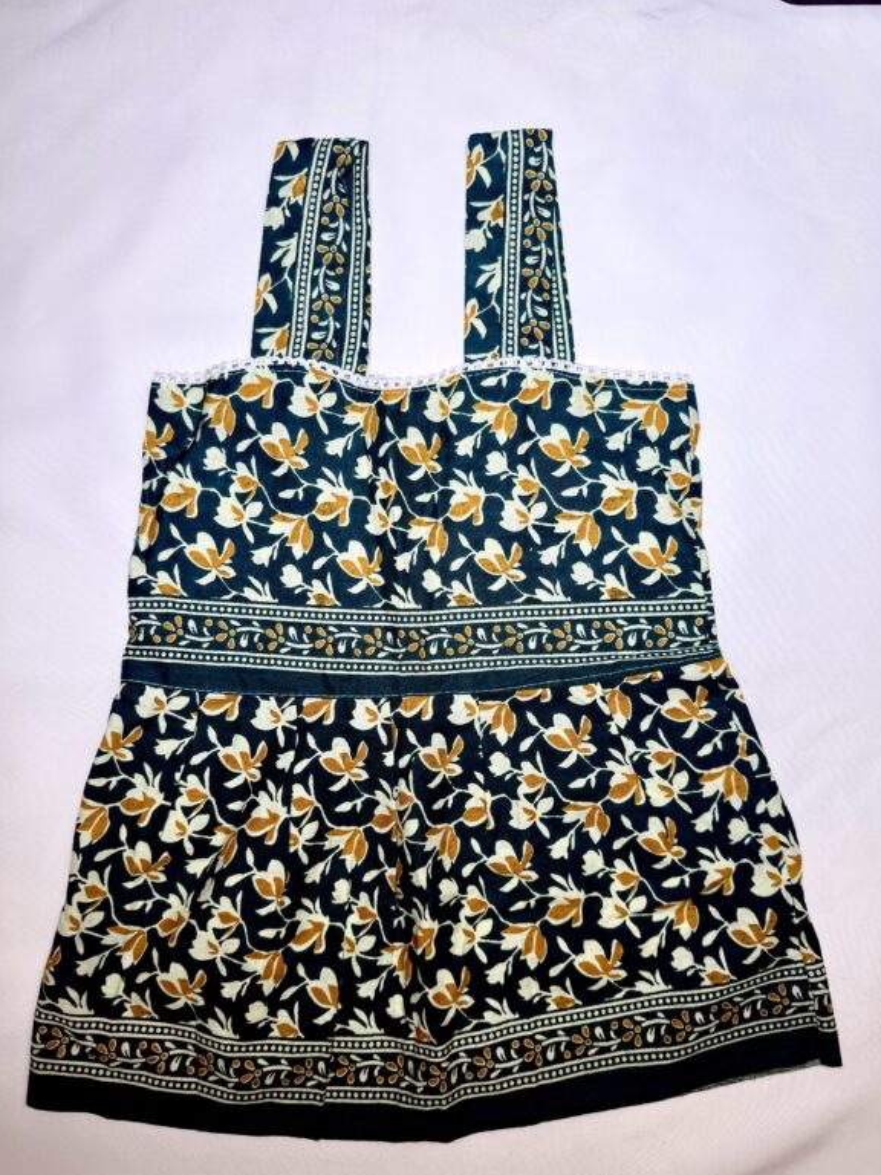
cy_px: 610
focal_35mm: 25
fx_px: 848
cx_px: 445
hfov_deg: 54.9
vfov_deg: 69.4
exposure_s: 1/197
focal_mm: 6.76
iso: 100
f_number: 1.78
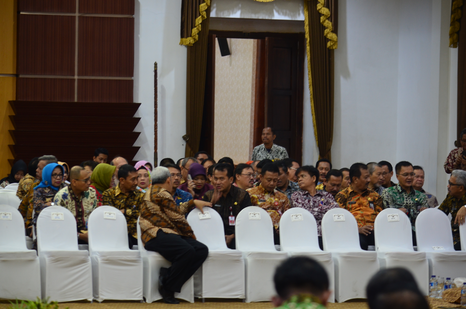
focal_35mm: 180
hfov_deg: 11.4
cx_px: 233
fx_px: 2325
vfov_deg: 7.6
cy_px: 154
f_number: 4.8
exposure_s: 1/20
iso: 500
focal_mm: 120
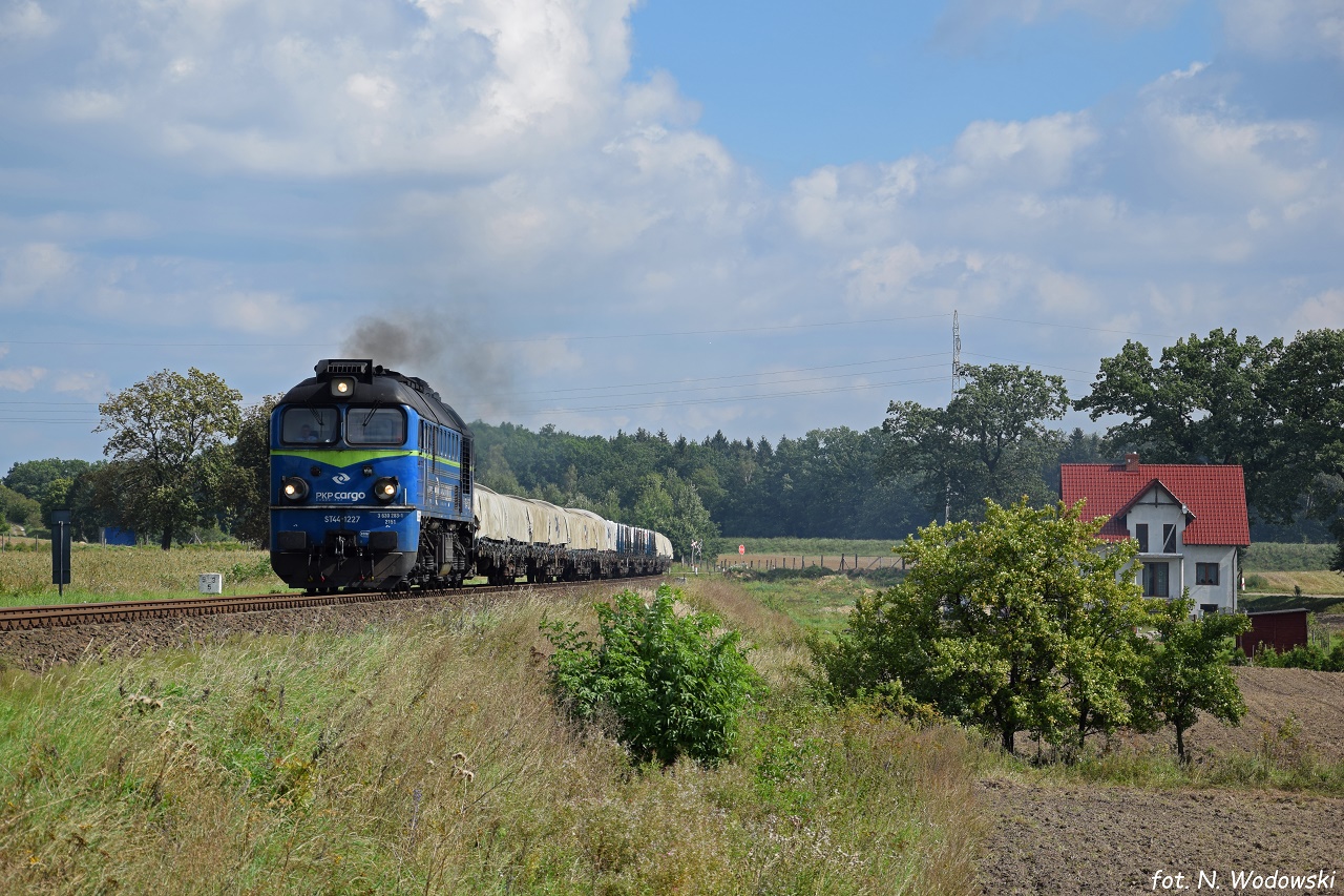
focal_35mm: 112
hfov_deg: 18.2
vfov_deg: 12.2
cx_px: 672
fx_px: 4199
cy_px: 448
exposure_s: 1/400
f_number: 7.1
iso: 100
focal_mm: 75
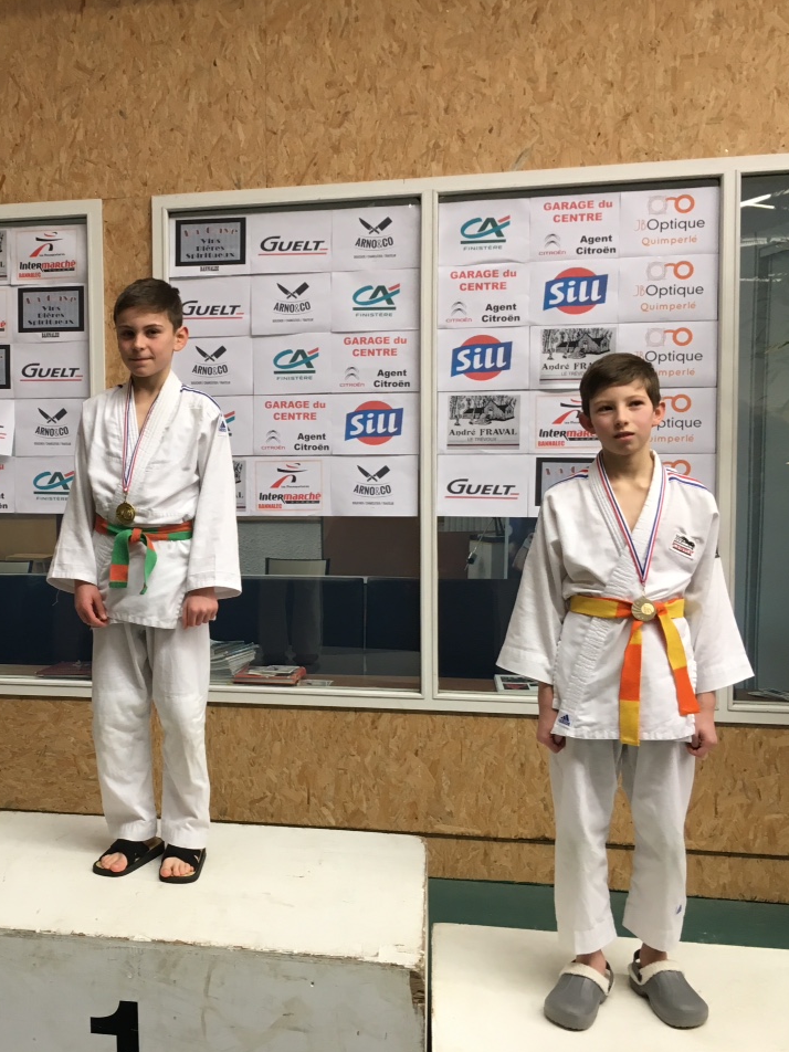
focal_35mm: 39
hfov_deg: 35.7
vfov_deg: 47.9
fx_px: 1185
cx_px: 165
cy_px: 527
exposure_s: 1/33
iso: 80
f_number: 2.2
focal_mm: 4.15
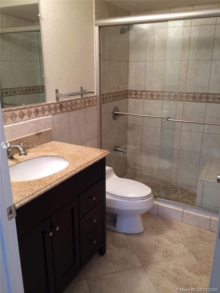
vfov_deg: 60.0
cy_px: 146
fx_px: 254
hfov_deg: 46.8
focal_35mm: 30
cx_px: 110
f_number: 2.2
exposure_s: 1/30
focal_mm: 4.12
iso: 80
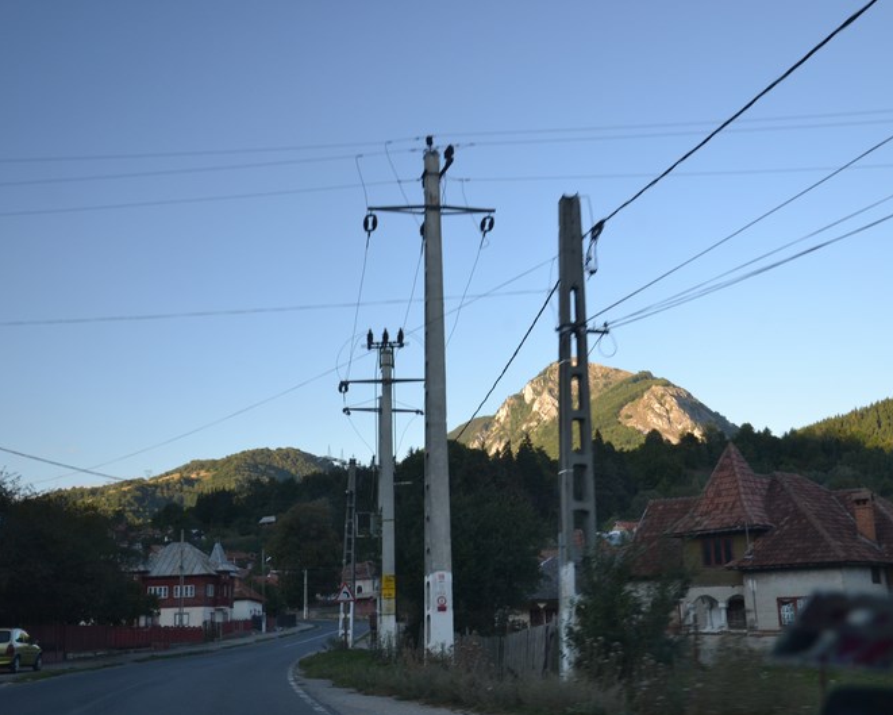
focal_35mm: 43
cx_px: 451
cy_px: 359
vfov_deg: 35.2
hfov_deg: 43.3
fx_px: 1125
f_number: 5.6
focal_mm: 25
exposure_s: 1/125
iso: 320
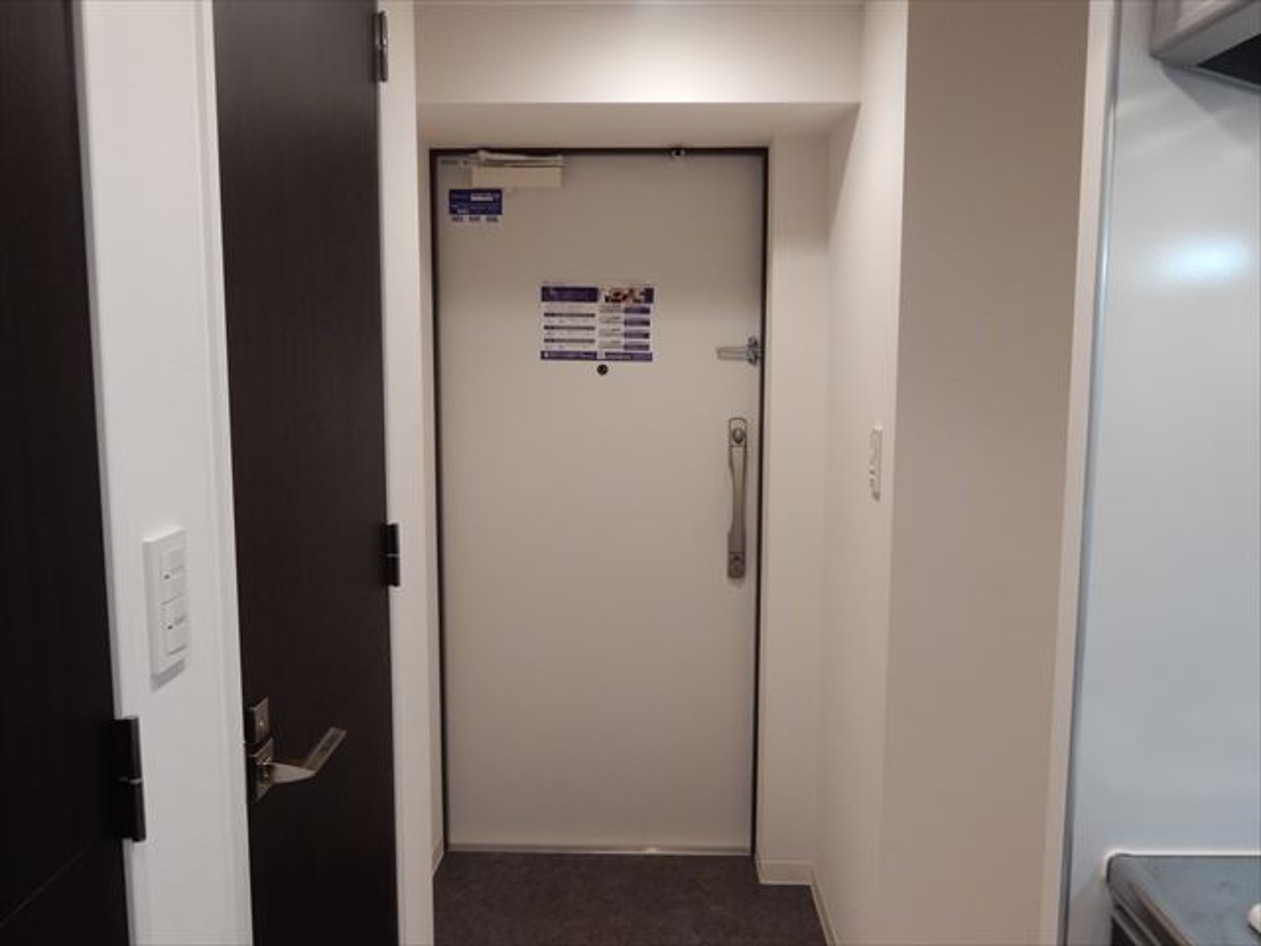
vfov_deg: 46.8
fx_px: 1093
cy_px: 473
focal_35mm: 30
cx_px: 630
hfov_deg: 60.0
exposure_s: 1/30
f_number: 4
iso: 360
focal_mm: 5.4
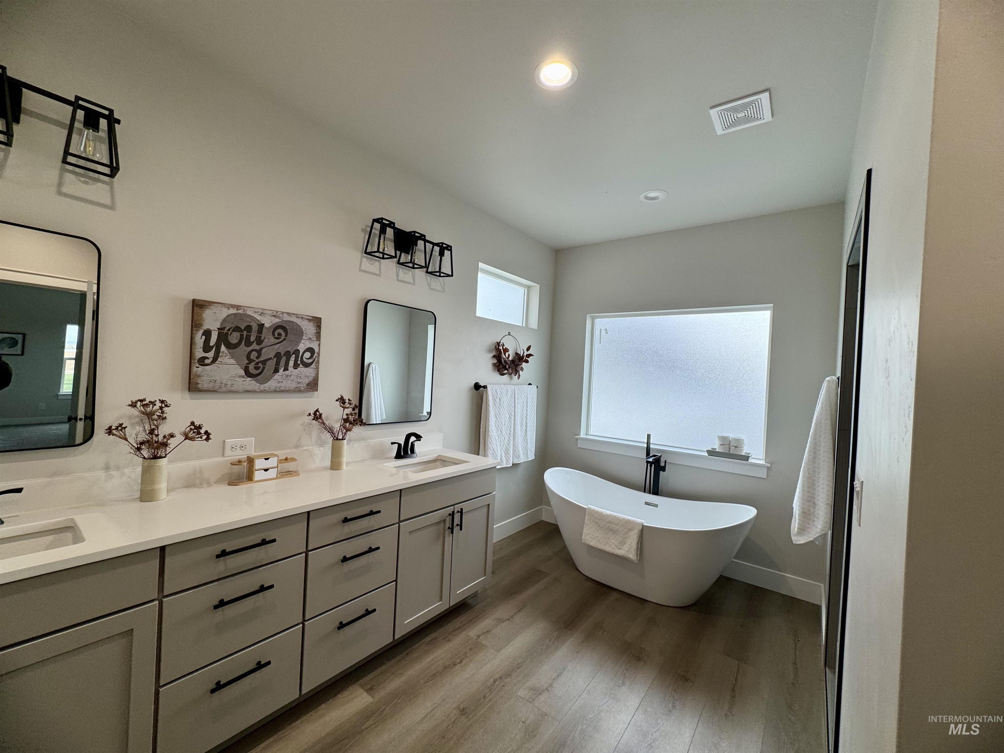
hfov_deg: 102.1
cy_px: 376
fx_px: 406
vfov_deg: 85.7
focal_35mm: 14
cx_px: 502
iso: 50
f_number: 2.2
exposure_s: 1/120
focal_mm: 2.22
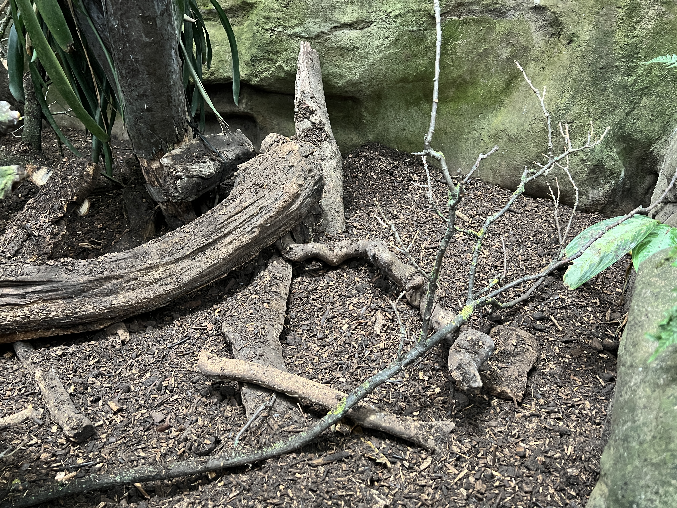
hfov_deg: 67.3
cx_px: 338
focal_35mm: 26
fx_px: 508
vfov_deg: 53.1
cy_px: 254
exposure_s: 1/50
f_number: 1.5
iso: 500
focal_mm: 5.7
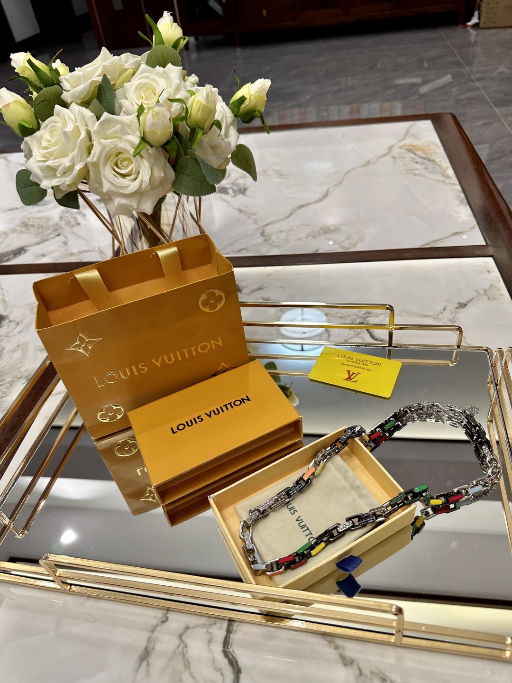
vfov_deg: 71.6
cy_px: 342
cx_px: 256
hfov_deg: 56.8
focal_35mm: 24
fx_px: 473
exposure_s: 1/100
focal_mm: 6.86
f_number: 1.78
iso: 160
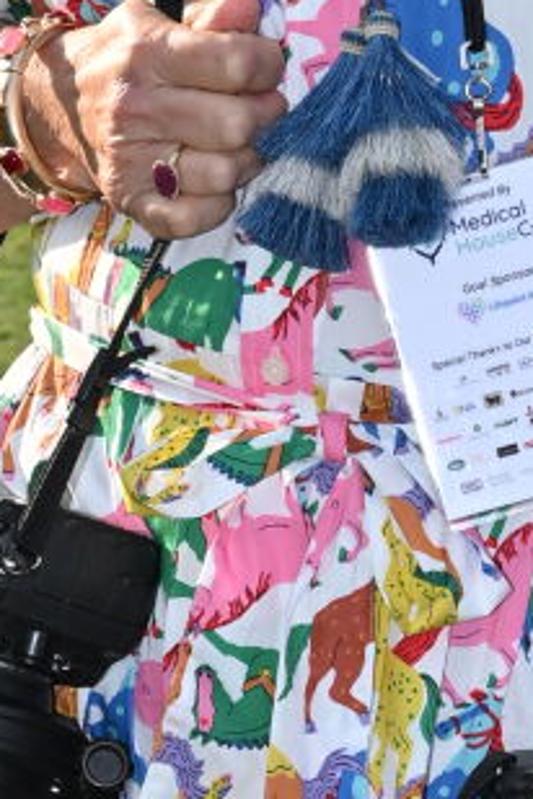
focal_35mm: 314
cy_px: 698
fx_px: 6973
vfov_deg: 6.6
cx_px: 475
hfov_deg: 4.4
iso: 160
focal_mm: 55
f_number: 9
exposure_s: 1/200
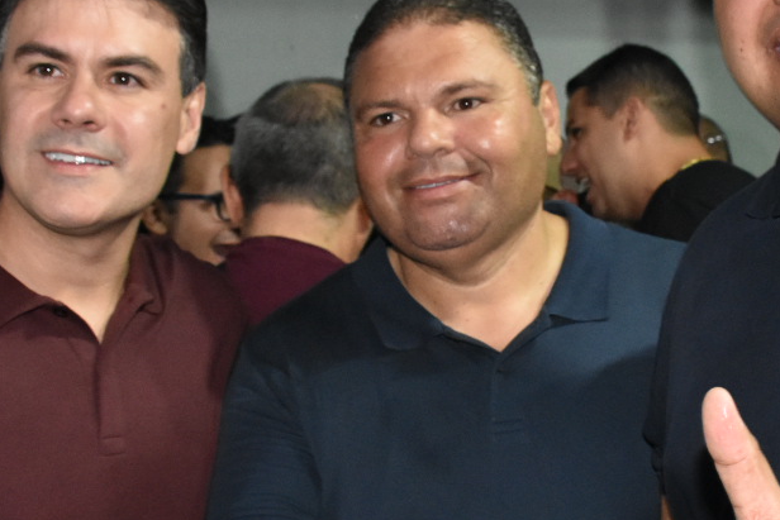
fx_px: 1539
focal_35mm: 71
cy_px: 326
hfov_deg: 28.1
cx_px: 577
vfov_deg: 19.2
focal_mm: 18
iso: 2500
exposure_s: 1/100
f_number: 5.6
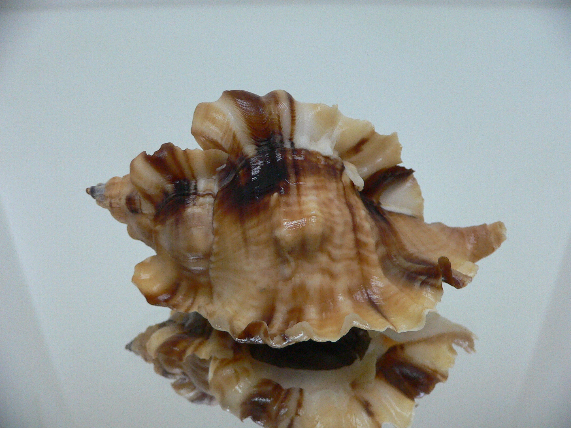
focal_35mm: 35
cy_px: 214
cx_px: 286
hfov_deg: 52.6
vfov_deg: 40.7
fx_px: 577
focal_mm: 4.6
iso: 200
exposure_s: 1/50
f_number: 2.8
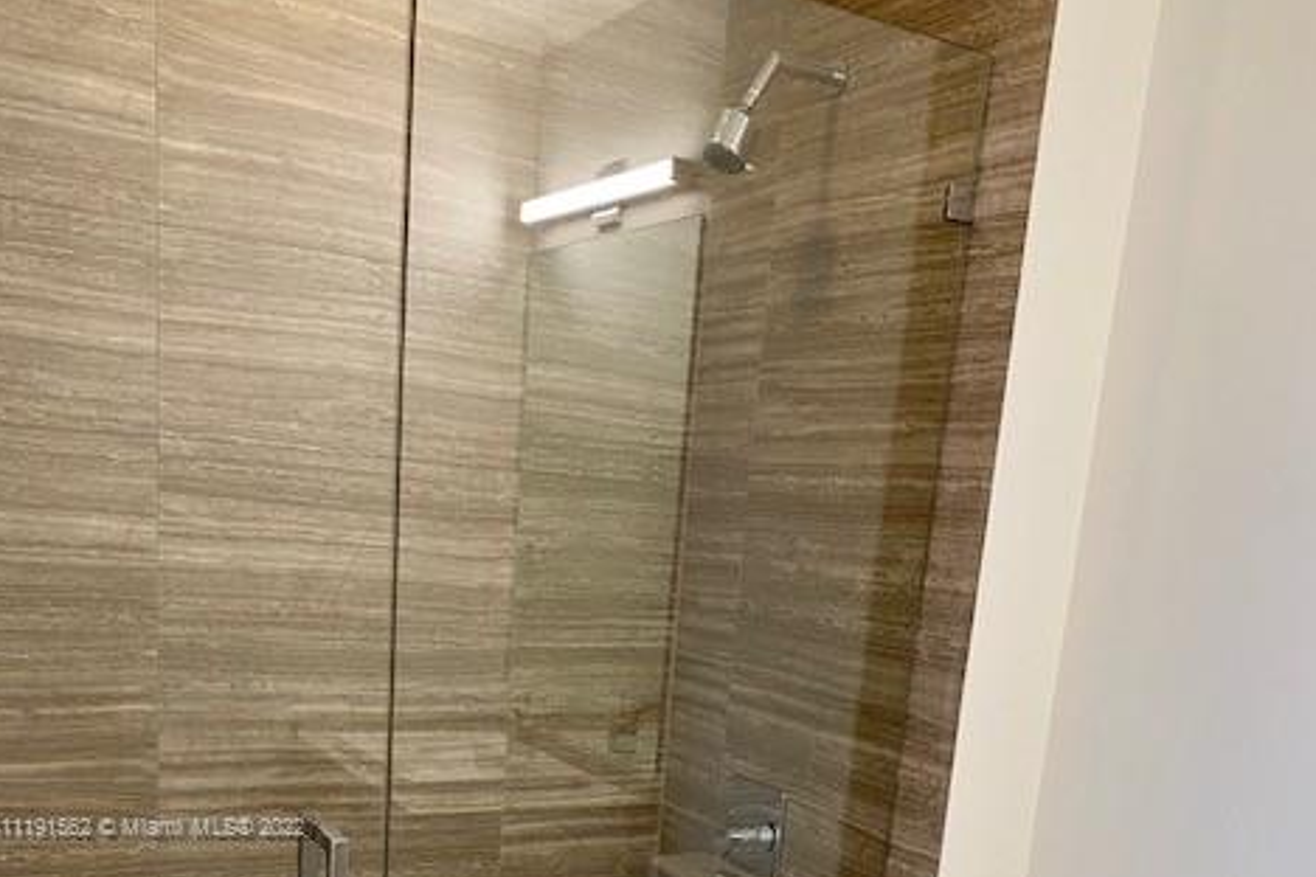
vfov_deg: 33.5
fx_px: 1352
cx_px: 658
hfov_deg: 51.9
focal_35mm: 37
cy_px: 829
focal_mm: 4.25
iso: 125
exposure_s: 1/60
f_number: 1.8
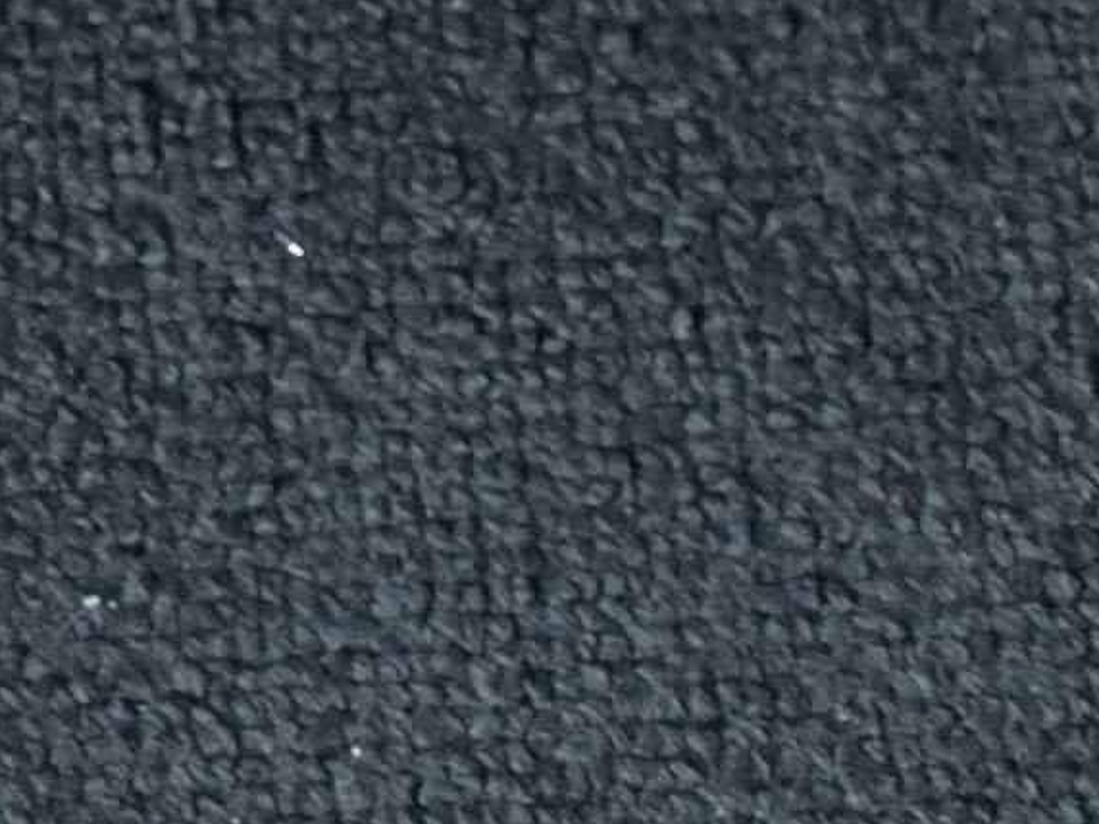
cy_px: -257
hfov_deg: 6.8
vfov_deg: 5.4
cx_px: -1844
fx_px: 8602
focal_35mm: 271
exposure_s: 1/160
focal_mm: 35
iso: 640
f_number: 4.5
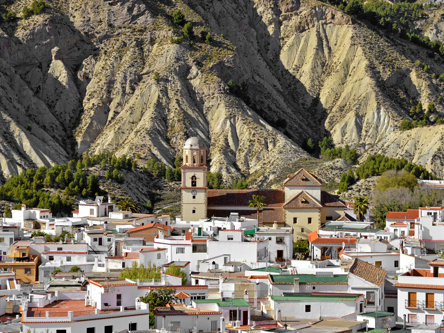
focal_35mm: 140
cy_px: 166
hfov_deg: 14.1
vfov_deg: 10.6
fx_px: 1790
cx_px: 252
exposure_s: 1/400
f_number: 11
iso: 200
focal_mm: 85
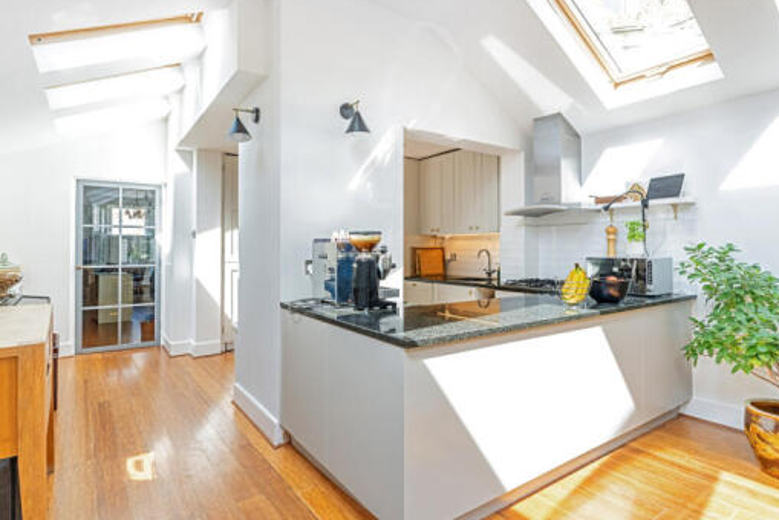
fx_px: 390
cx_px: 379
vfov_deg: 67.4
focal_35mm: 18
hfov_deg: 89.9
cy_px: 255
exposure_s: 1/25
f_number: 9
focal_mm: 14
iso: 250
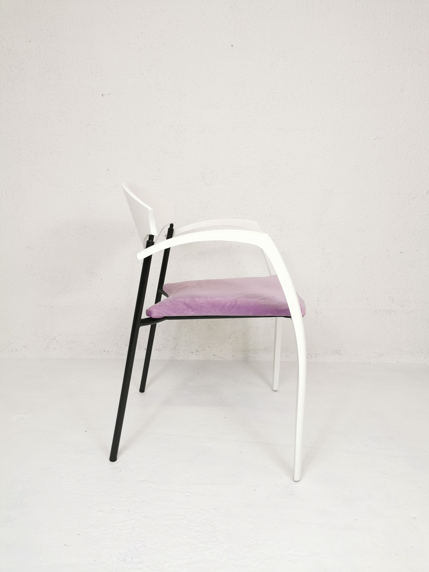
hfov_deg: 51.4
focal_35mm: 27
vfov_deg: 65.3
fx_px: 446
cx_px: 214
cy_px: 286
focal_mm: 5.56
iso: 50
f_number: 1.6
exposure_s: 1/100
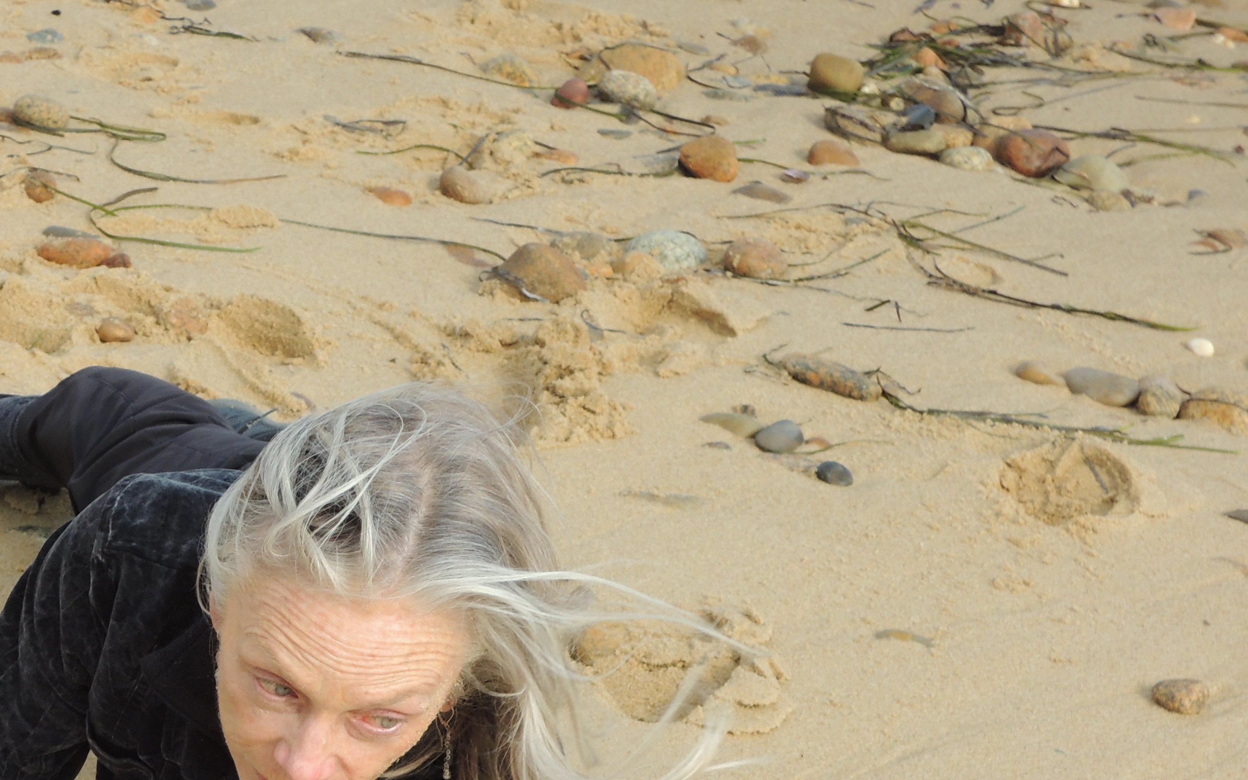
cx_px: 204
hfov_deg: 16.4
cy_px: 764
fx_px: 4285
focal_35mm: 126
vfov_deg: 10.3
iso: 100
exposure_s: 1/320
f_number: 4.5
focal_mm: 12.5
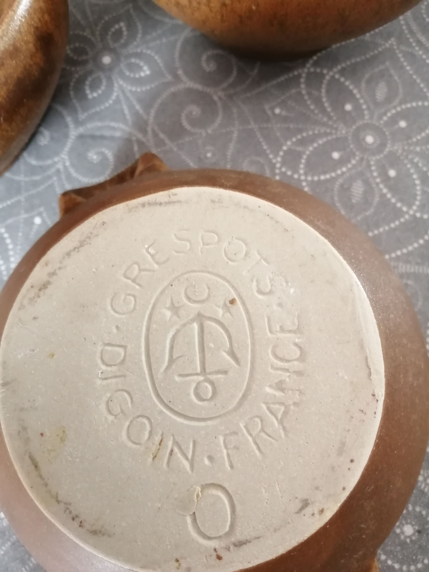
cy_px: 286
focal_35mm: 26
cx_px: 214
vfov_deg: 67.3
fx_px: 430
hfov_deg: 53.1
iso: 400
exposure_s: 1/33.3
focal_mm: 3.6
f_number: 1.8
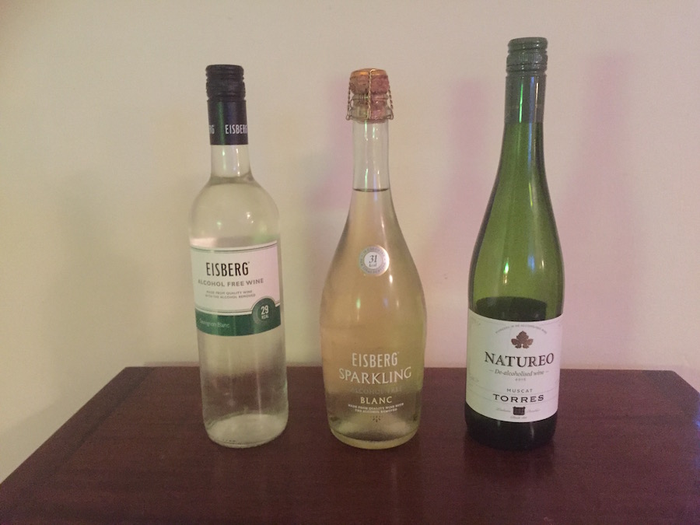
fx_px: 586
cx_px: 350
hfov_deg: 61.7
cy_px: 262
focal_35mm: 29
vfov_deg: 48.2
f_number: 2.2
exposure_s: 1/17
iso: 640
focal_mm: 4.15
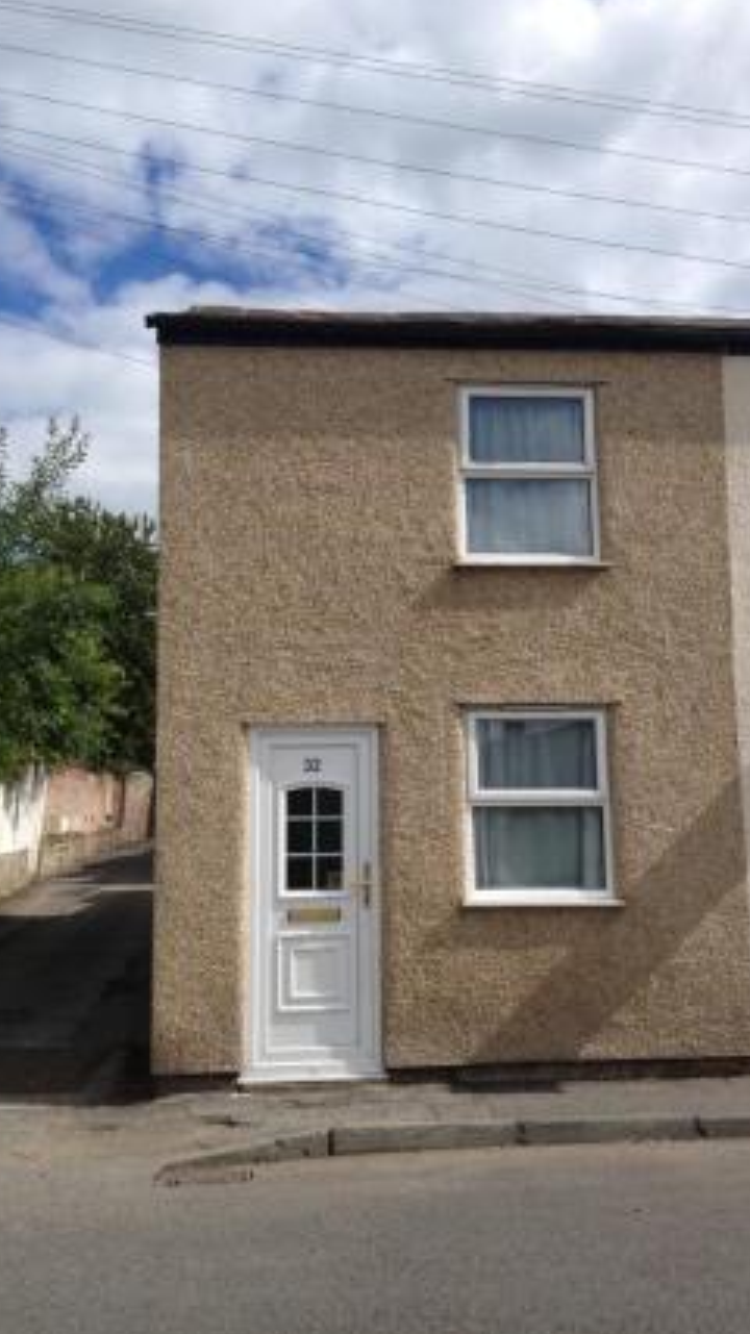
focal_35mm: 39
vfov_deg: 51.6
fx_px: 1380
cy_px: 664
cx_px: 362
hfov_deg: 30.4
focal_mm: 4.28
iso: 50
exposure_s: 1/2045
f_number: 2.4
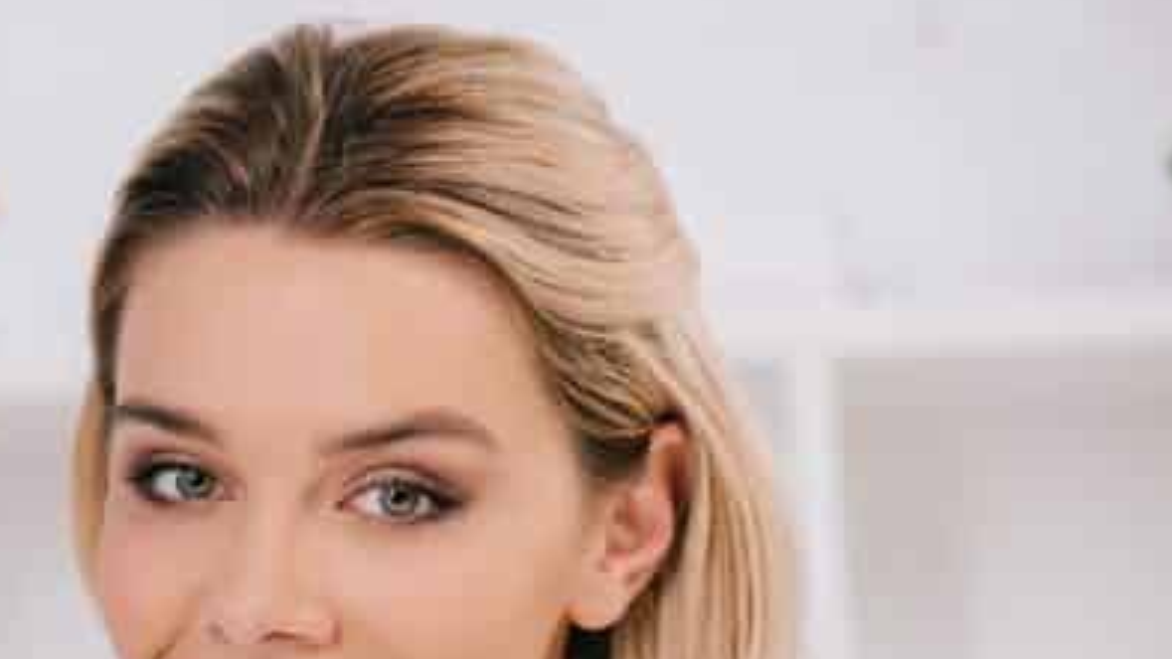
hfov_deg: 10.9
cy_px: 672
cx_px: 146
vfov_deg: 6.2
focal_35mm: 196
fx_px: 6091
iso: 160
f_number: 4
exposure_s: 1/160
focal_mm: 105
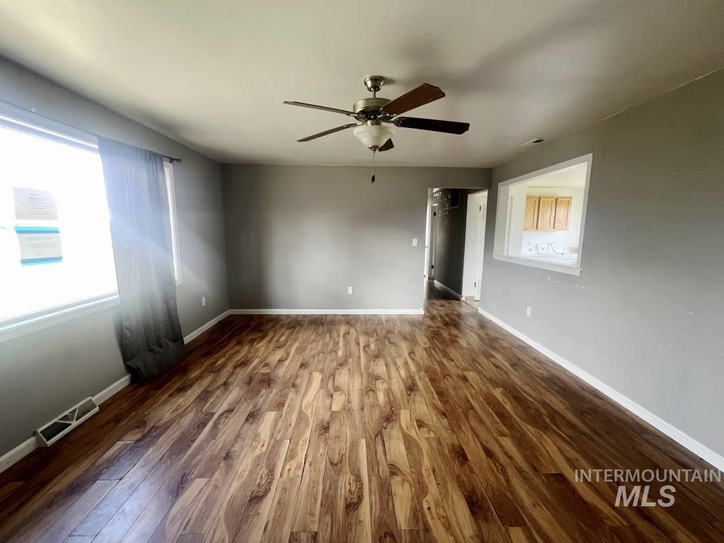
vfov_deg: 89.9
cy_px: 272
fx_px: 272
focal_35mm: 13
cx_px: 362
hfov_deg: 106.2
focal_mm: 1.57
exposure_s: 1/99
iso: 160
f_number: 1.8
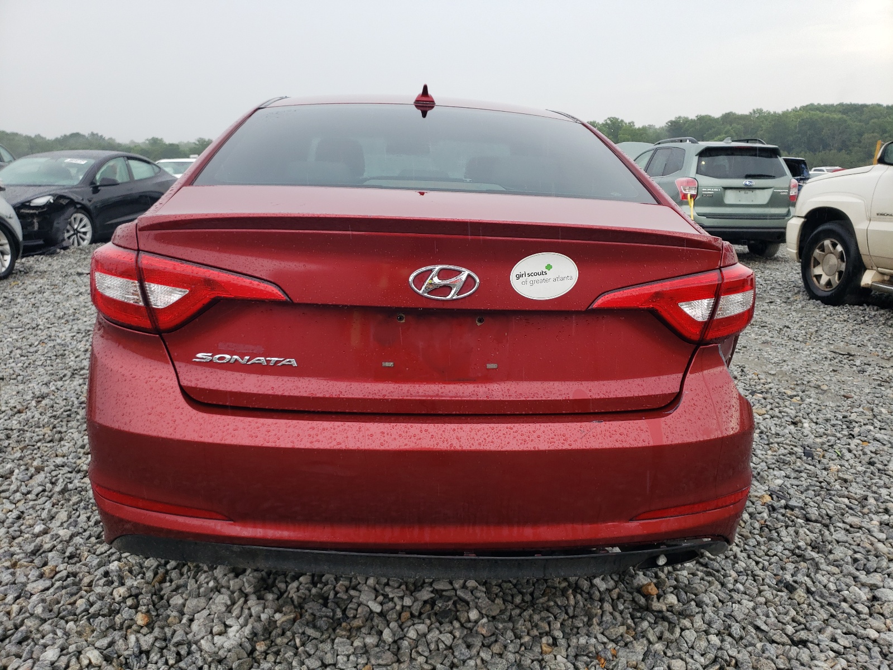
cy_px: 335
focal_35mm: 26
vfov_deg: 53.1
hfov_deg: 67.3
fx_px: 671
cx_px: 446
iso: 50
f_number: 1.5
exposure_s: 1/270
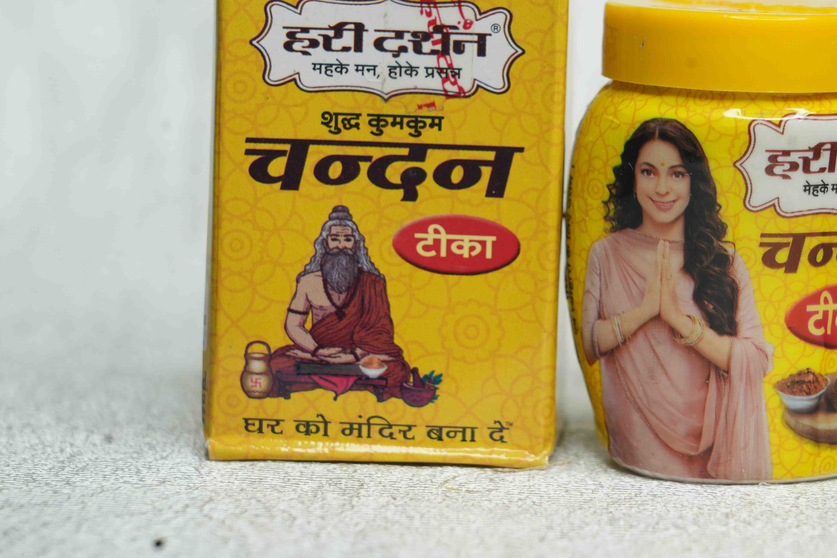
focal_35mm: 138
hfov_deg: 14.8
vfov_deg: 9.9
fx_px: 3208
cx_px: 529
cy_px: 199
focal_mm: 105
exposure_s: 1/125
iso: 1000
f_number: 9
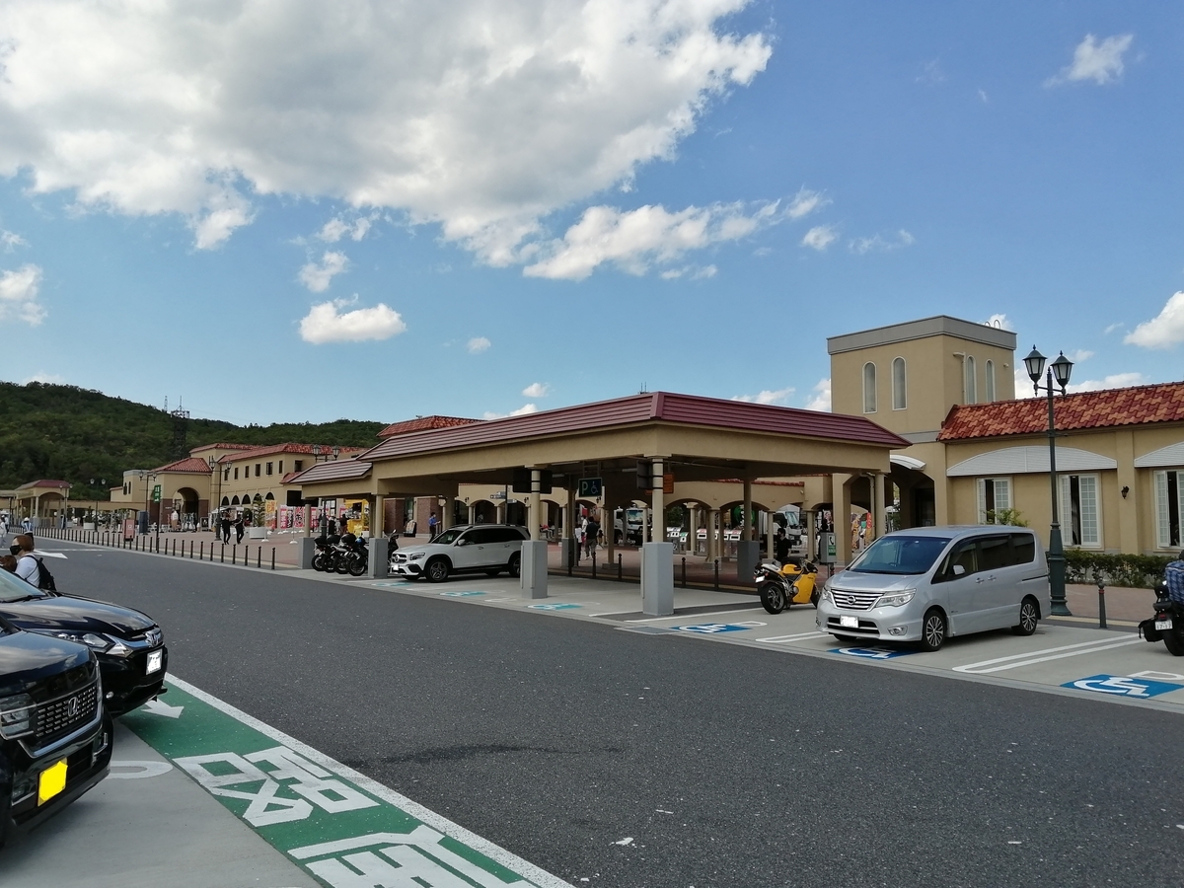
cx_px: 592
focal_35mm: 26
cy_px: 444
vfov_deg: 53.1
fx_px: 889
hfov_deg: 67.3
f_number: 1.8
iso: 50
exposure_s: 1/1143
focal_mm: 3.46
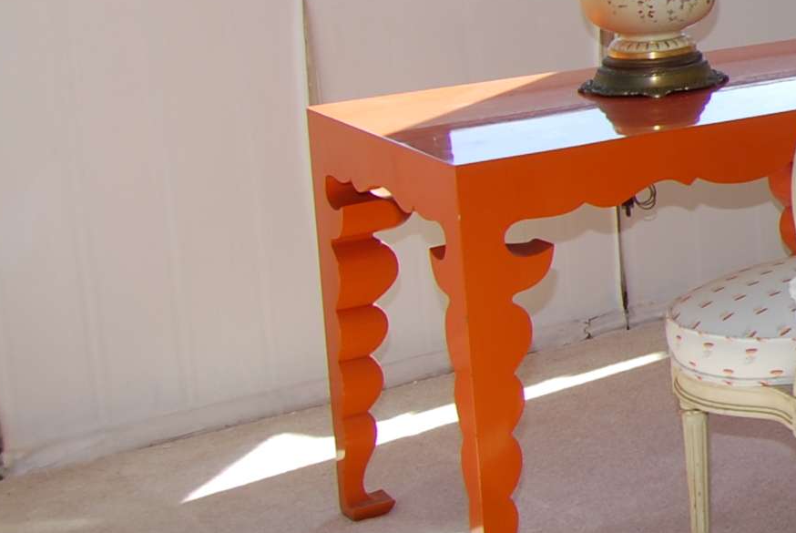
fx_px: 2059
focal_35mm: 93
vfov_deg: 14.4
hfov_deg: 15.7
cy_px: -56
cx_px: 1722
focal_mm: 14
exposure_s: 1/125
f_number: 5.6
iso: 100
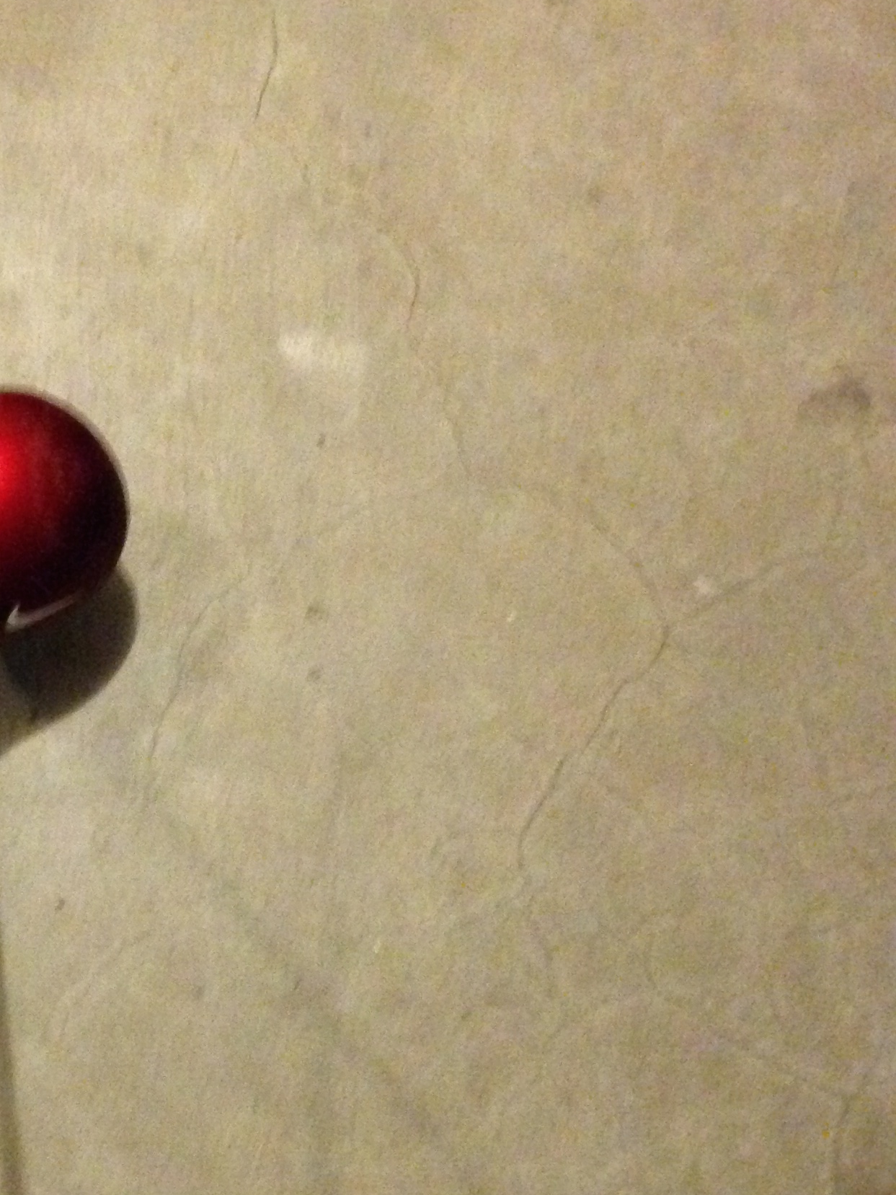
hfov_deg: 21.8
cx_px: 17
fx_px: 2243
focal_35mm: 65
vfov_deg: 29.5
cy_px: 834
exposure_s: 1/15
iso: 640
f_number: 2.4
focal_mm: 4.12
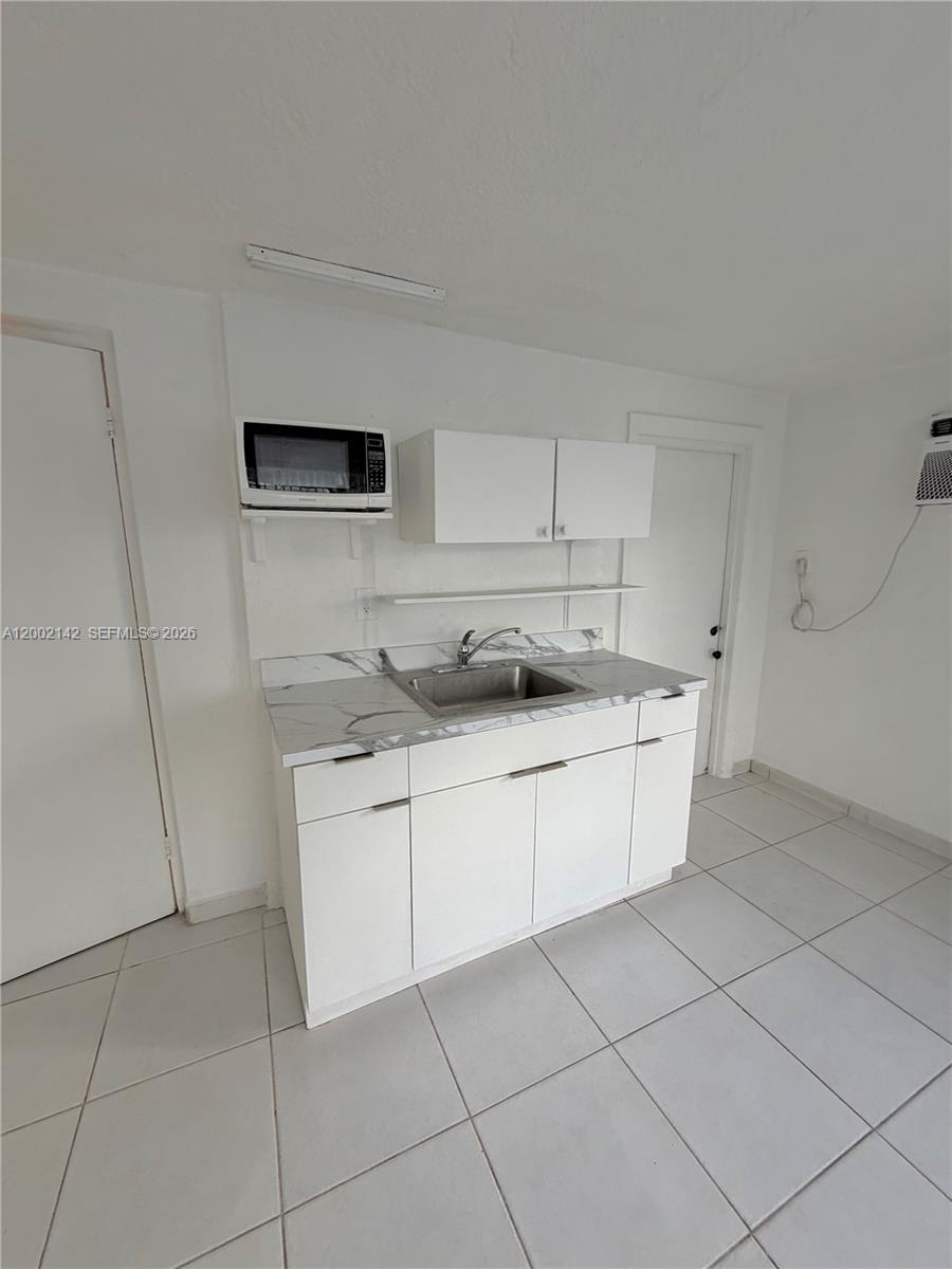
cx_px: 476
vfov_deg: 102.1
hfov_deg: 85.7
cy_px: 634
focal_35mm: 14
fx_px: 513
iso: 125
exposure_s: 1/121
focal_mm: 2.22
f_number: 2.2
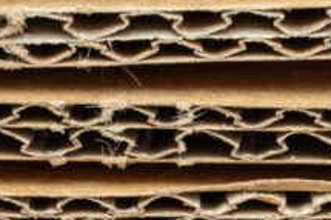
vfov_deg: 1.9
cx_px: 262
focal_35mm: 715
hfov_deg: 2.9
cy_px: 379
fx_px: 6569
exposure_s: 1/100
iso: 320
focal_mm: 100
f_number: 7.1
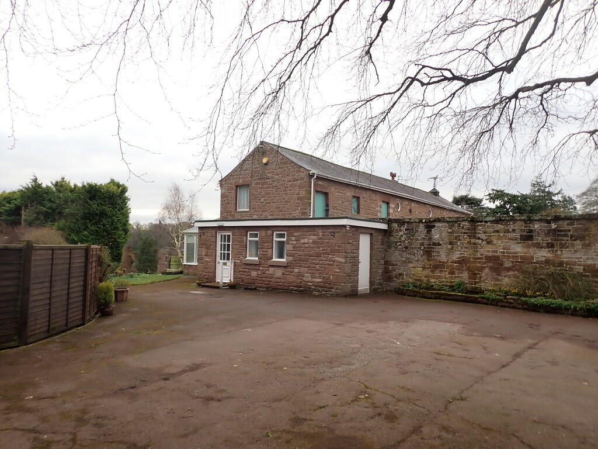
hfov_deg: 69.4
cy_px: 224
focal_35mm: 25
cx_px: 299
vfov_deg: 54.9
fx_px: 432
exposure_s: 1/200
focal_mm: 4.5
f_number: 2.8
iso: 100
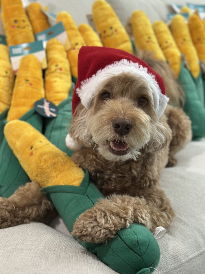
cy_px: 140
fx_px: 411
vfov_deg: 36.8
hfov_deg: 28.0
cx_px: 101
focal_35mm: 52
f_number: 1.78
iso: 200
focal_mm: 6.86
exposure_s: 1/60
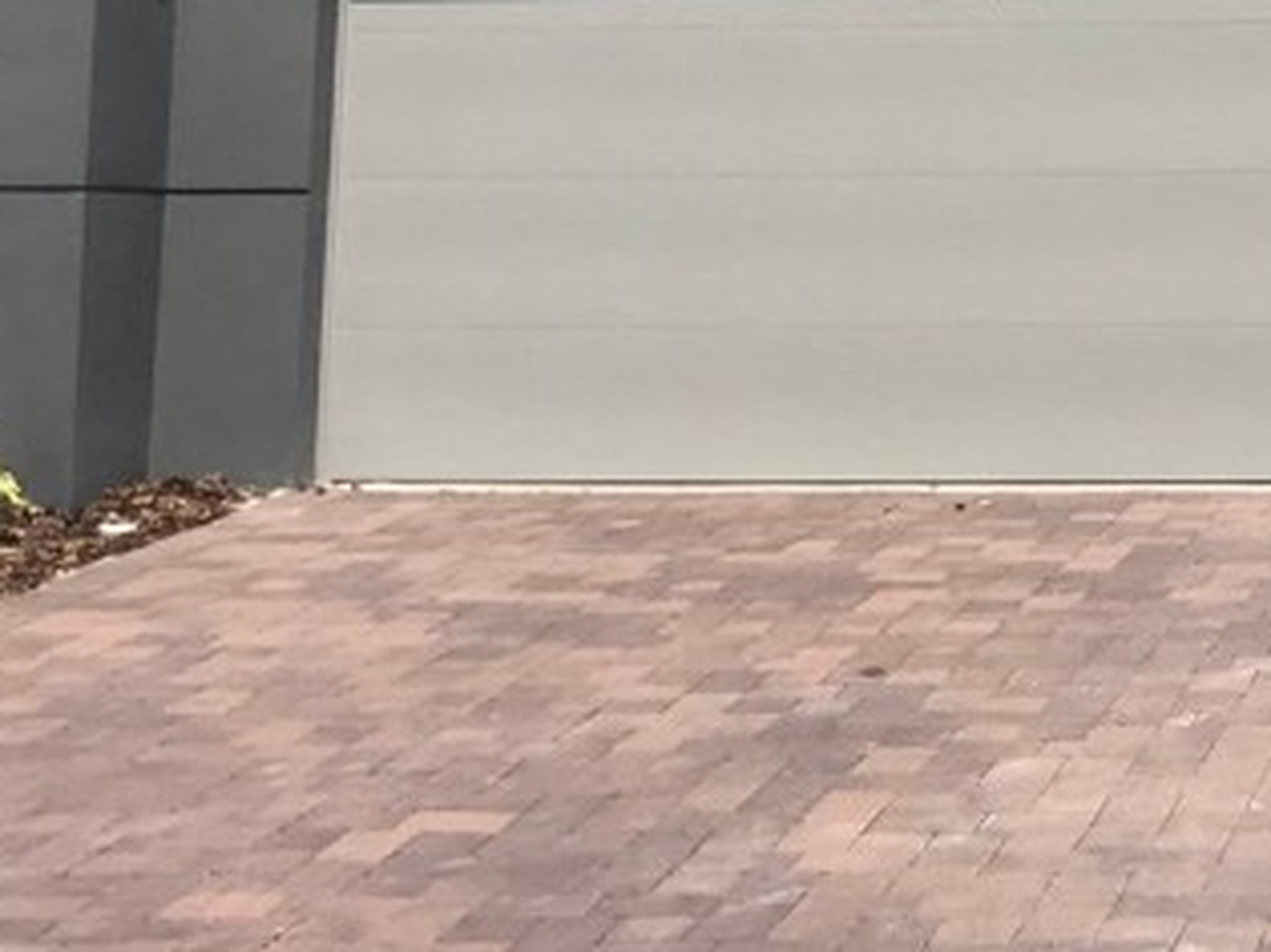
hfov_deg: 20.2
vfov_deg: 15.5
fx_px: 3340
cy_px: -238
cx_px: 1521
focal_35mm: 91
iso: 20
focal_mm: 3.99
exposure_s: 1/4167
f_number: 1.8
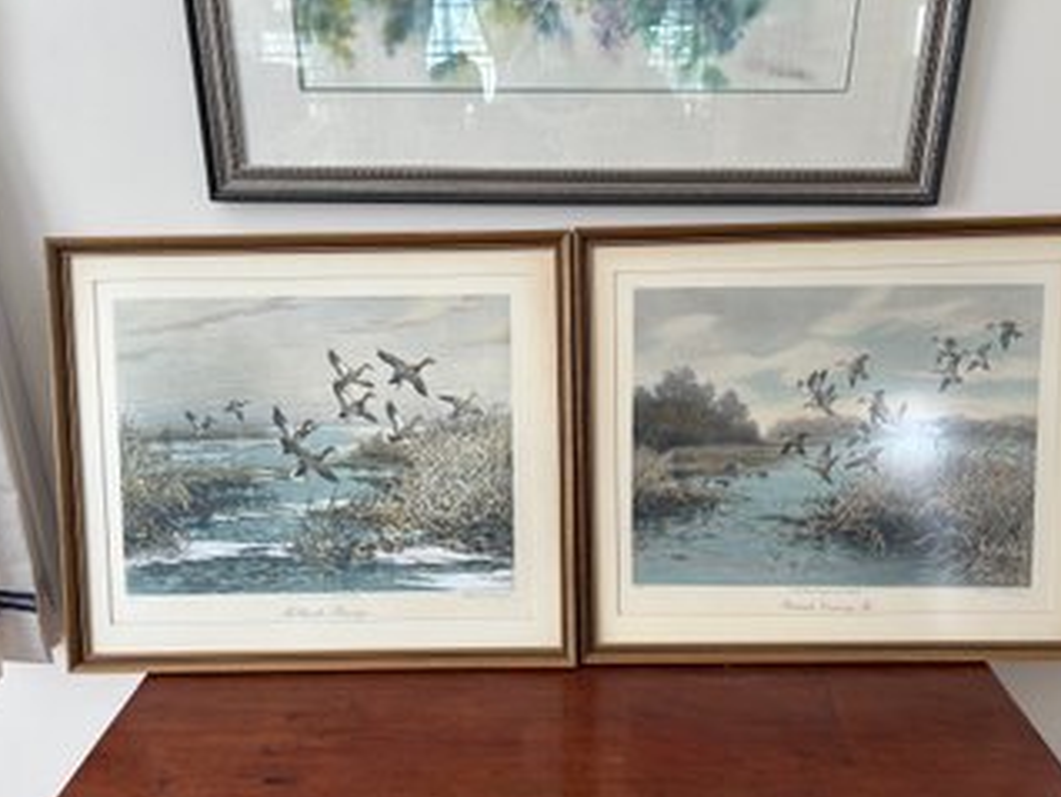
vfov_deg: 49.8
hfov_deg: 63.4
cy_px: 425
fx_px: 859
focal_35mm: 28
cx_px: 549
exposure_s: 1/121
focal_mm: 5.7
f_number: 1.5
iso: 64
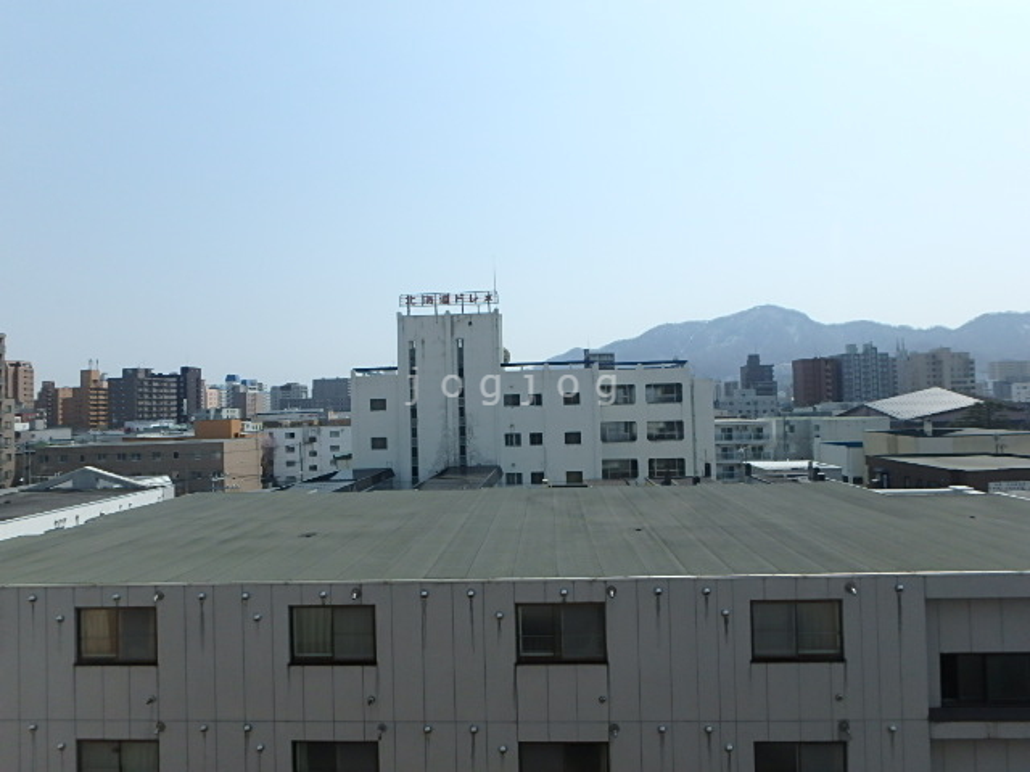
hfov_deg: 79.0
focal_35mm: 21
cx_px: 515
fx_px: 625
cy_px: 386
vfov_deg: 63.4
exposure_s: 1/640
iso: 125
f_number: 6
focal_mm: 3.7
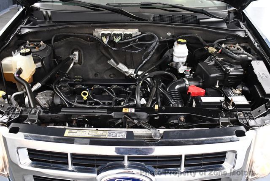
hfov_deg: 53.1
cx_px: 135
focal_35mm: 36
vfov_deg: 36.9
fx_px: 270
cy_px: 90
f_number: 3.5
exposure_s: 1/125
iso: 2800
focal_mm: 18
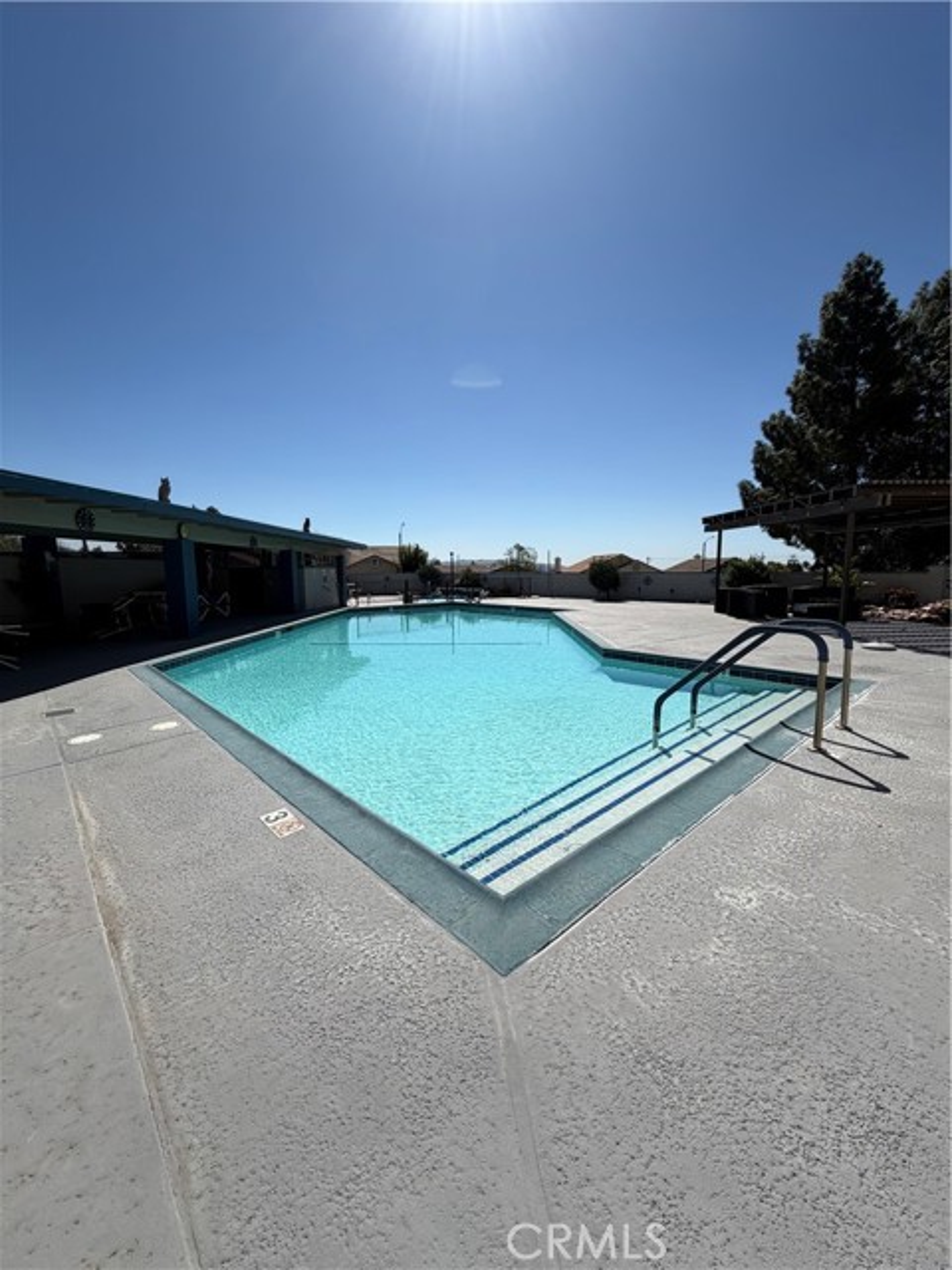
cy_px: 635
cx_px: 476
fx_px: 513
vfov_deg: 102.1
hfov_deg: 85.7
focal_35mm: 14
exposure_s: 1/1848
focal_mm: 2.22
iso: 20
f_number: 2.2
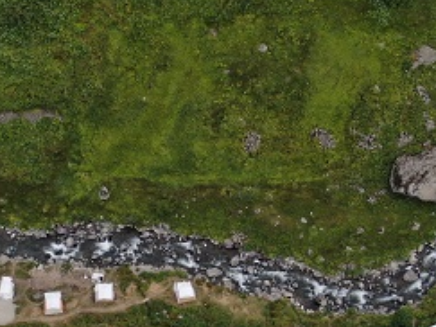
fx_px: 1397
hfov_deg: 17.6
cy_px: 298
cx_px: 95
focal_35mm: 111
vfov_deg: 13.2
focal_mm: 7.88
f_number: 3.7
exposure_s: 1/400
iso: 100
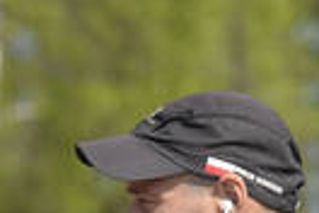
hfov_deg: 4.0
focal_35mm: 508
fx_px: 4501
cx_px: -135
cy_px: 471
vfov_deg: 2.7
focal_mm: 105
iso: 200
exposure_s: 1/4000
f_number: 4
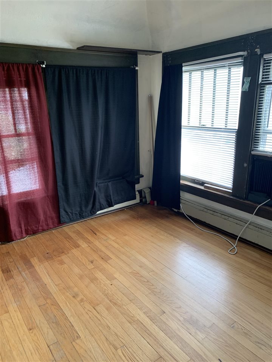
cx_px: 136
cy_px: 181
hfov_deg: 53.1
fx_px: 272
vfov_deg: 67.3
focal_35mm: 26
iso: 125
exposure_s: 1/60
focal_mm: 4.25
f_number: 1.8
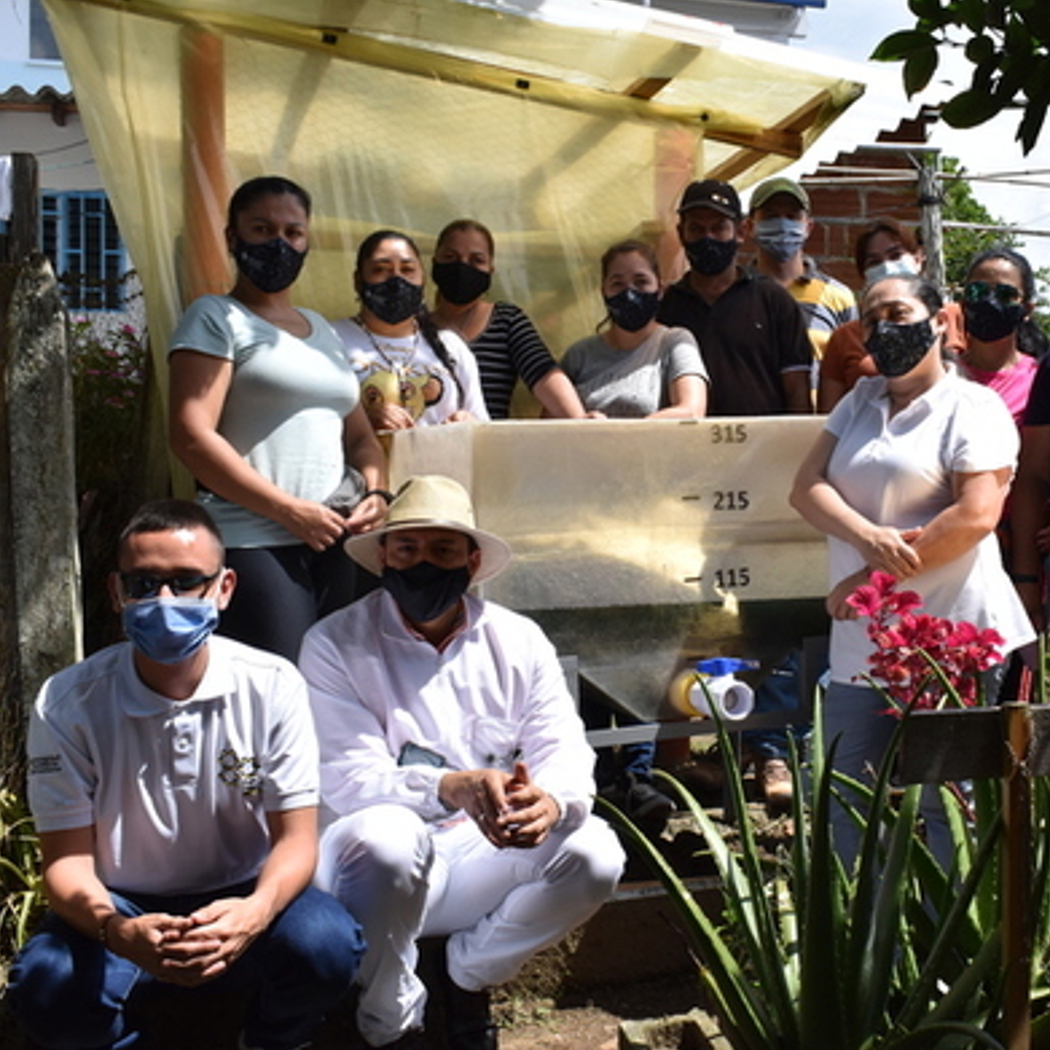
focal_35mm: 47
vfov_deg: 36.1
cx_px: 690
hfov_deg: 35.7
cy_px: 524
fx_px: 1613
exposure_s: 1/500
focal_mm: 24
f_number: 13
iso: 400
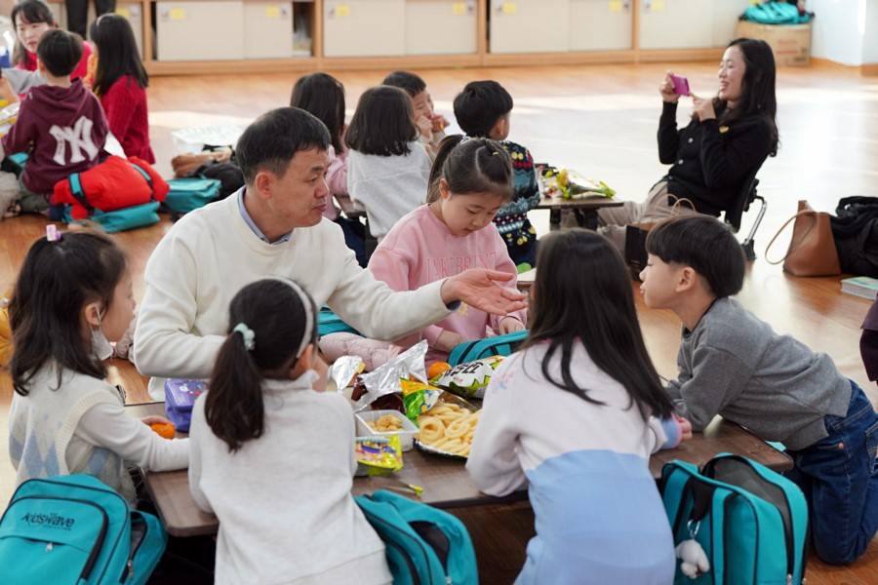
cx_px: 439
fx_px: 1707
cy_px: 292
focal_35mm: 70
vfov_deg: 19.5
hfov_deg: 28.8
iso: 1250
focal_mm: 70
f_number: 4
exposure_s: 1/160
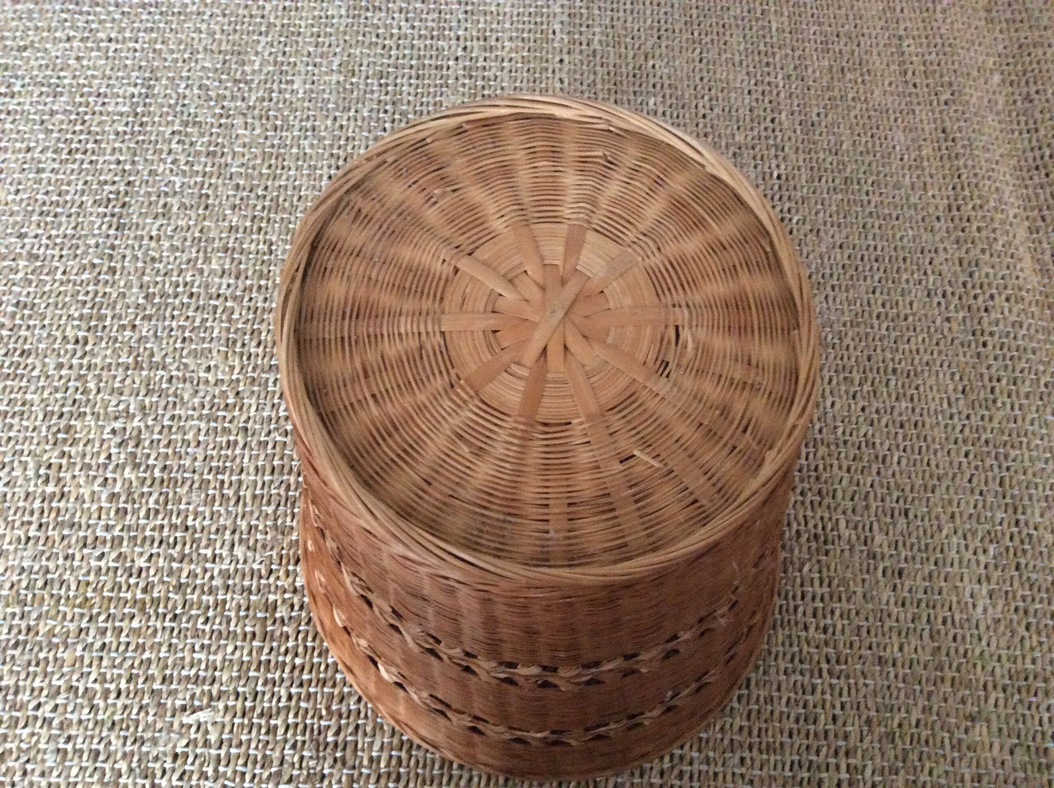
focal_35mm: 32
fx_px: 973
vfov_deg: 44.1
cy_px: 394
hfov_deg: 56.9
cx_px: 527
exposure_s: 1/17
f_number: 2.4
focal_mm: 3.3
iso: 400
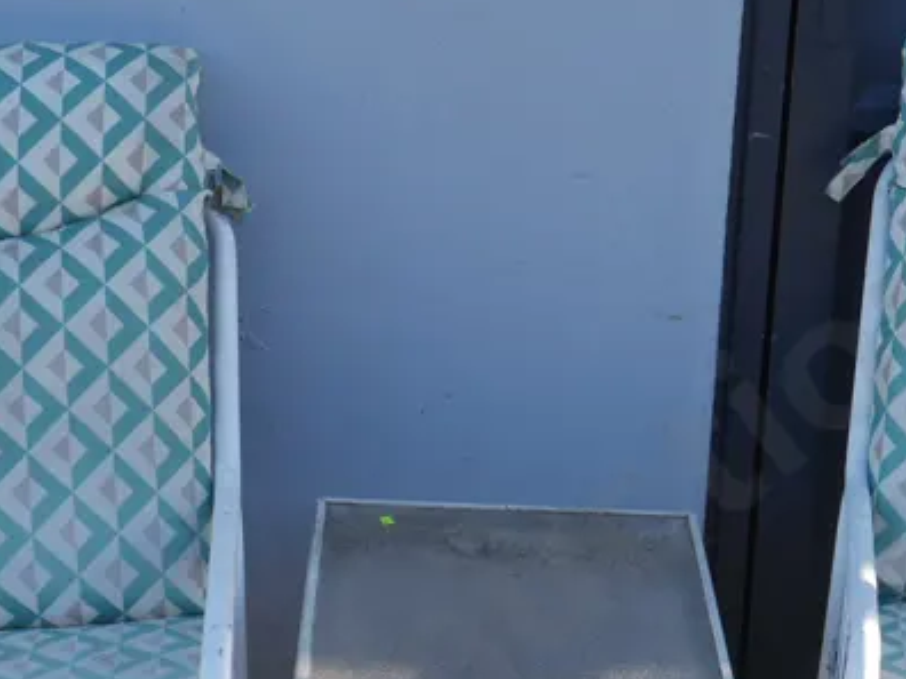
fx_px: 2303
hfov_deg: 22.2
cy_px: 578
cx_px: 563
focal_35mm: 88
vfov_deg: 16.6
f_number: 5
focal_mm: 17
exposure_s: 1/200
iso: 200
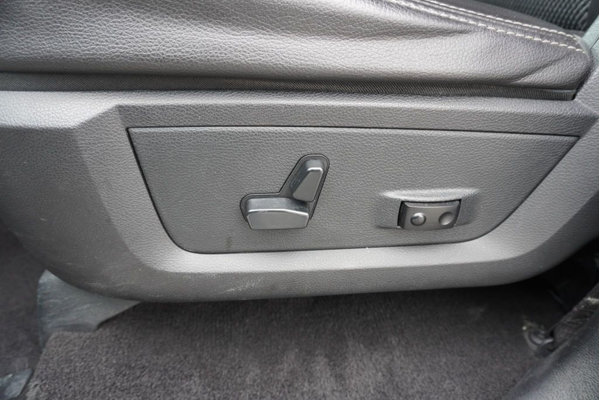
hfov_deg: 73.7
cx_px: 300
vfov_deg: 53.2
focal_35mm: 24
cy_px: 200
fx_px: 400
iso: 320
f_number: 4
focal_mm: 16
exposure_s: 1/60
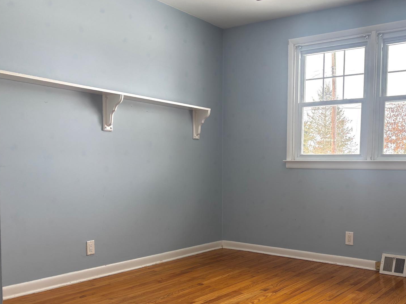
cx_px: 276
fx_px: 434
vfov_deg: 38.2
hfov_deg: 49.1
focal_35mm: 37
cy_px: 205
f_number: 1.6
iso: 64
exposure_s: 1/158
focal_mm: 5.96
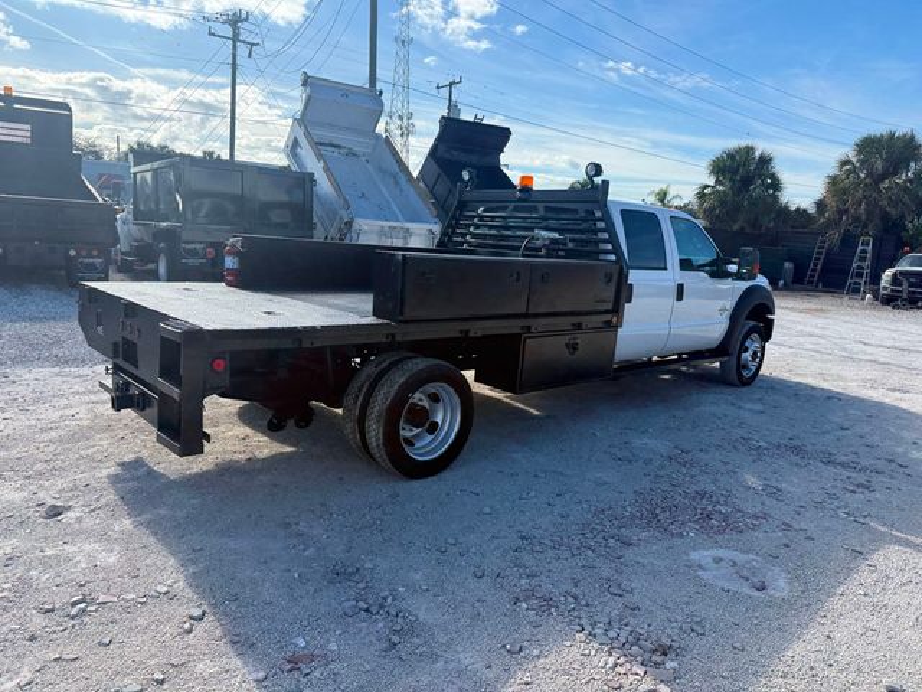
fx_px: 639
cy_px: 346
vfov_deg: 56.8
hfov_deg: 71.6
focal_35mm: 24
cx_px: 461
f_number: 1.78
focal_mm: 6.76
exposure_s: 1/4167
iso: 100
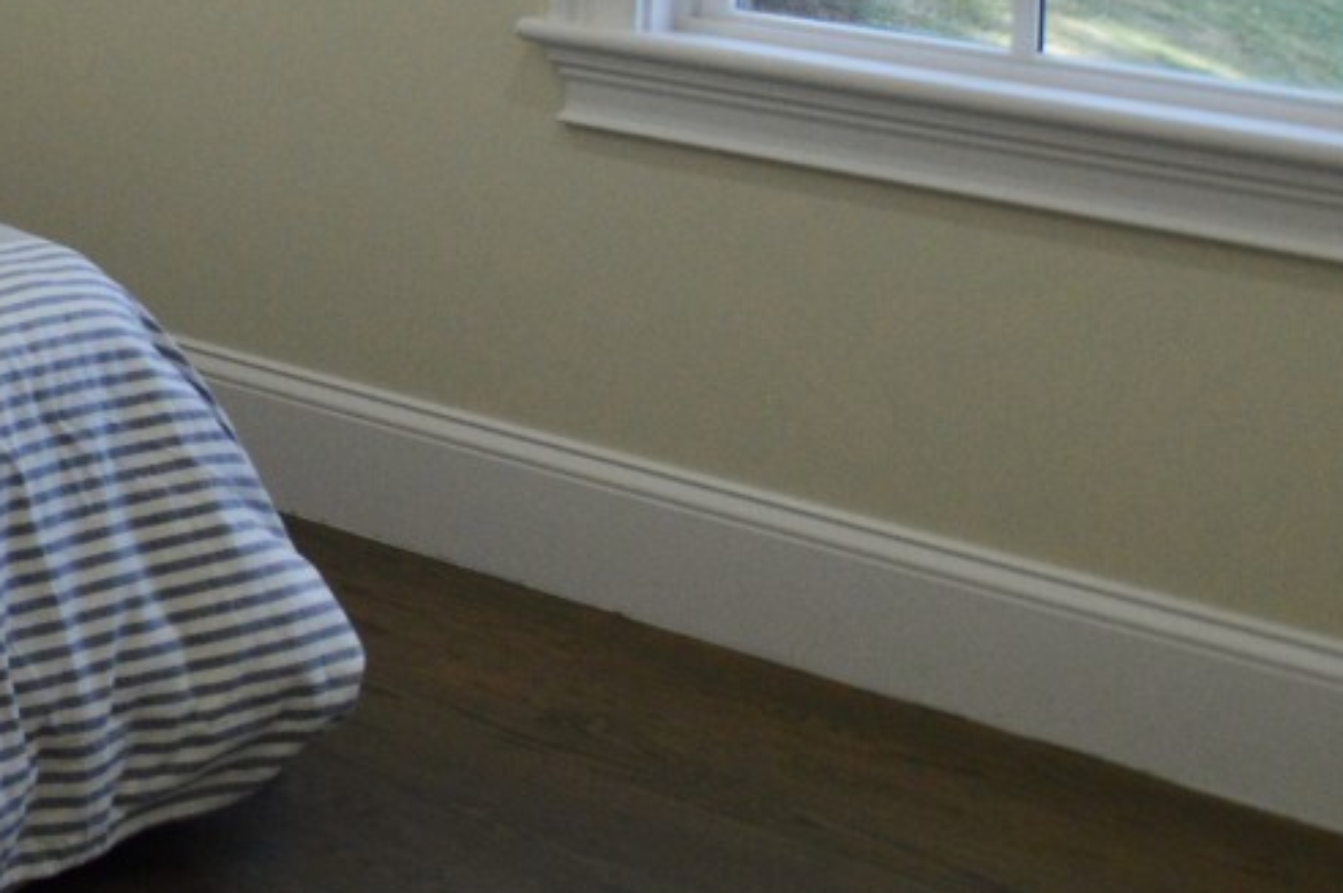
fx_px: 2795
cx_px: -1378
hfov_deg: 18.0
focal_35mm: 75
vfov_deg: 16.2
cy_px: -533
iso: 400
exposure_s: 1/160
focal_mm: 12
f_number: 6.3
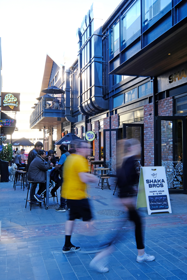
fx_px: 281
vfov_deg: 53.1
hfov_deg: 36.9
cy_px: 140
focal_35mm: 36
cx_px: 94
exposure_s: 1/8
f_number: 14
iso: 200
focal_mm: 24
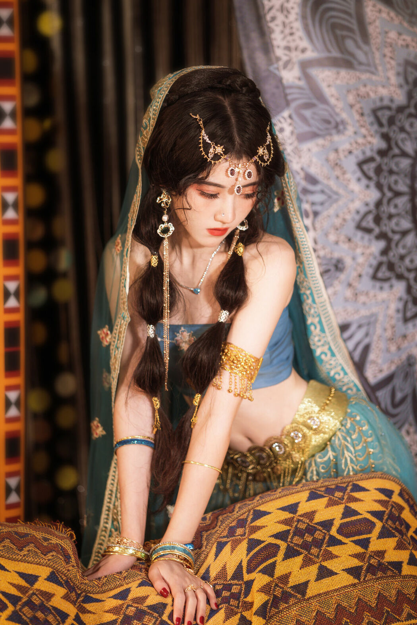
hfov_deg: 16.3
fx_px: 1459
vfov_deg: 24.2
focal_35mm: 84
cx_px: 208
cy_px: 312
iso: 640
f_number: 2.2
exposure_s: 1/125
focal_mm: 85
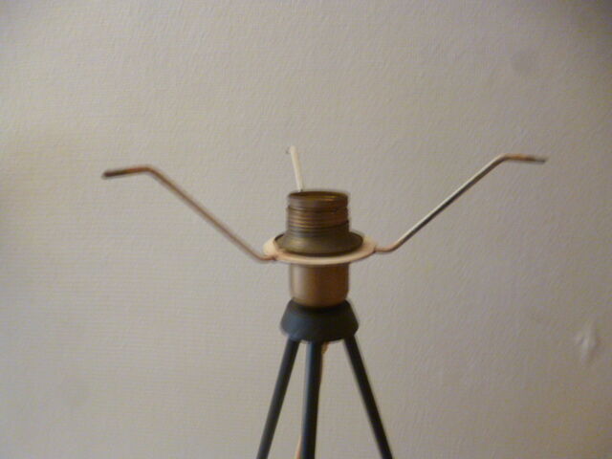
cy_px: 230
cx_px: 306
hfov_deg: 71.6
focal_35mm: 24
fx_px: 424
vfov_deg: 56.8
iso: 400
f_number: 2.5
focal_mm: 4.3
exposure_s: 1/15
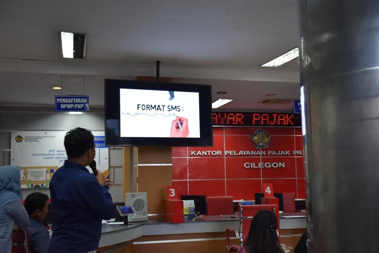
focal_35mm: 45
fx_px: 474
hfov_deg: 43.6
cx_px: 190
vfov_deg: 29.9
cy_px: 126
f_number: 4
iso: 900
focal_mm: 30
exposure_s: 1/60
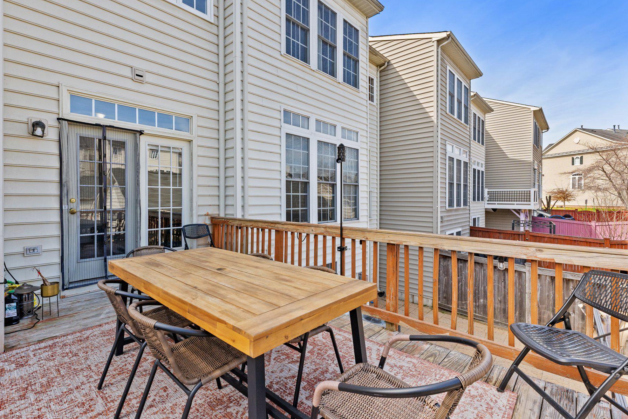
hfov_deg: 96.5
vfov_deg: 73.7
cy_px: 207
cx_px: 288
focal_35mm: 16
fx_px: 279
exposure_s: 1/200
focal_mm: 14
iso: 400
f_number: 10
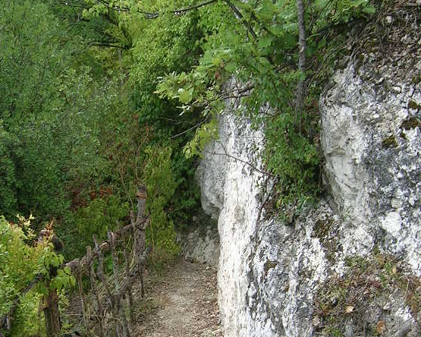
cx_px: 187
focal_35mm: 63
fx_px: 785
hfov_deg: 30.0
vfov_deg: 23.9
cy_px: 264
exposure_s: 1/147
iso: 50
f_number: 2.8
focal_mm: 5.4
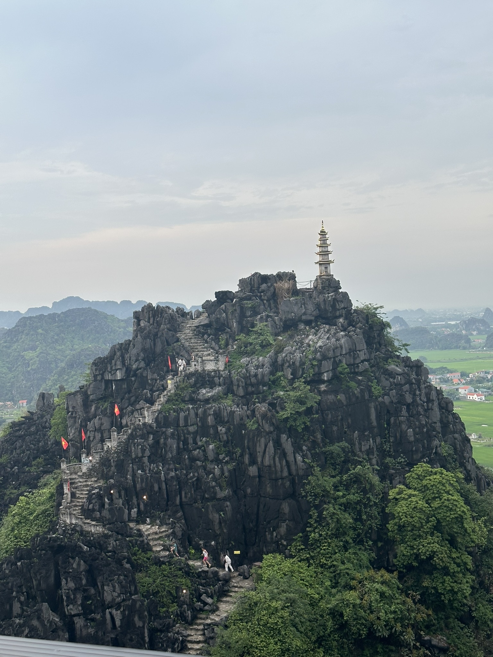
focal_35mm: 48
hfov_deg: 30.3
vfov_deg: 39.7
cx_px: 246
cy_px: 328
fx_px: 911
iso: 64
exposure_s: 1/685
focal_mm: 6.86
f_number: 1.78
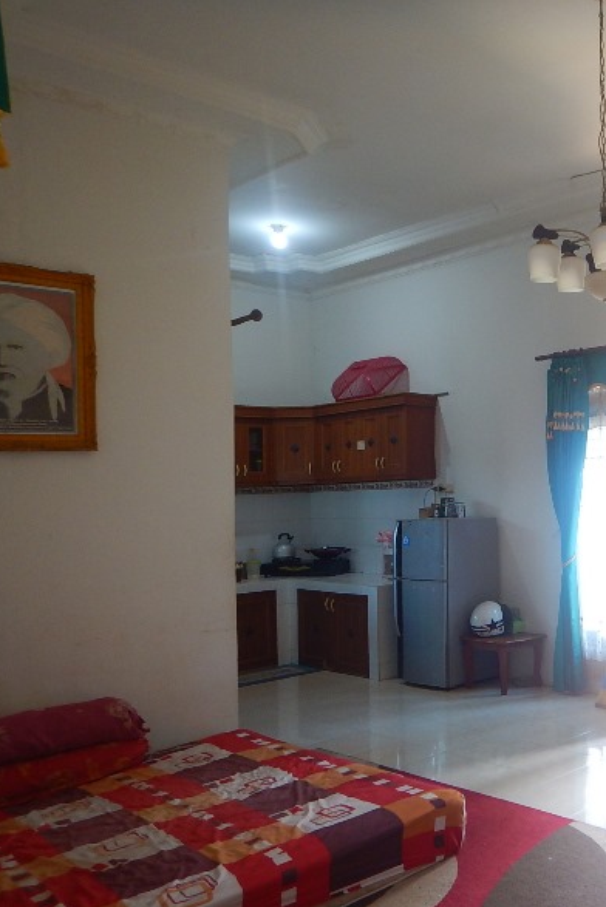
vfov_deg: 55.8
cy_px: 462
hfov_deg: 35.8
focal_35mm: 34
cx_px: 583
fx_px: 857
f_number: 2.8
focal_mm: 4.3
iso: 160
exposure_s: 1/30
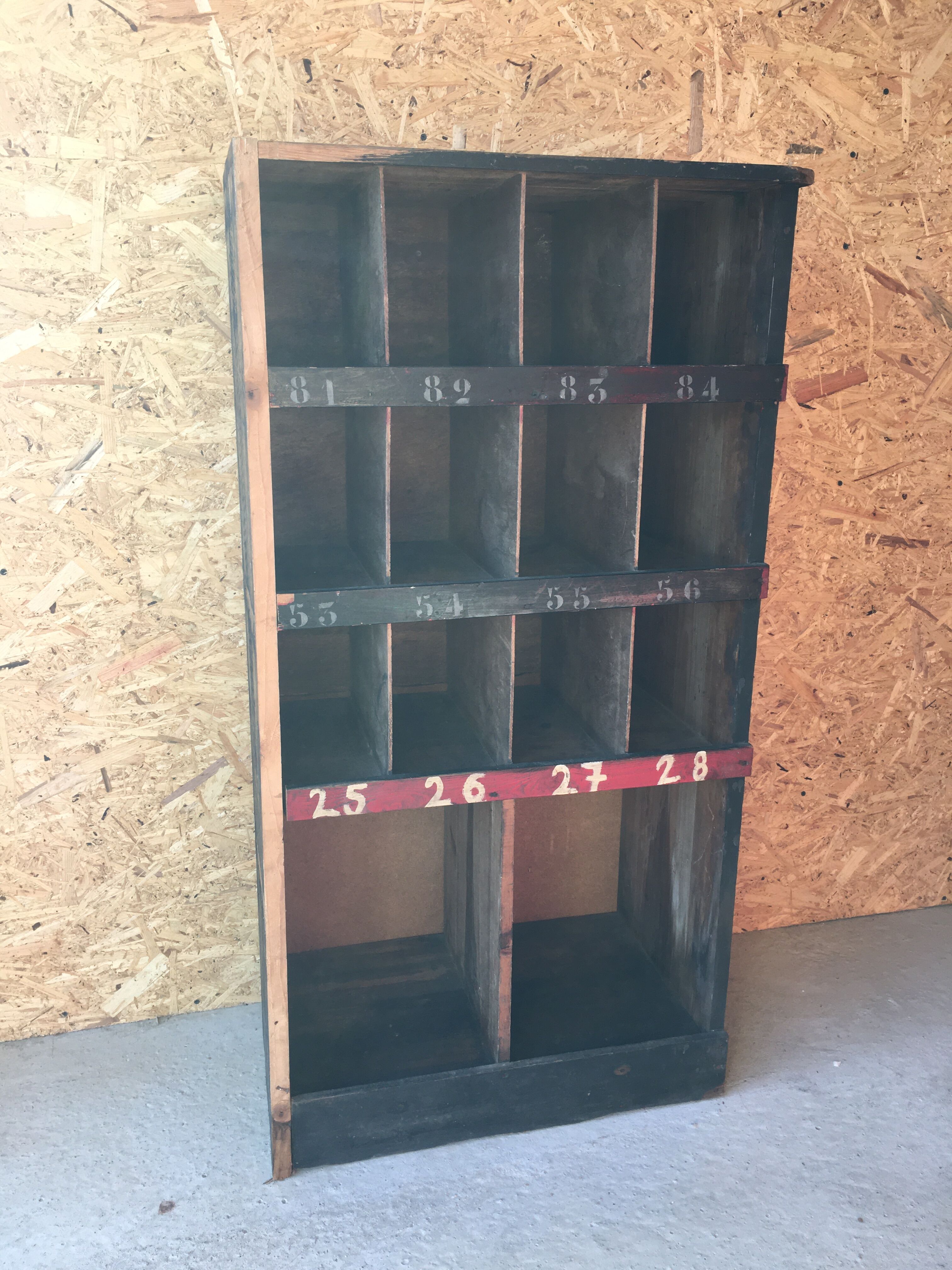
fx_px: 1063
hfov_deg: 48.2
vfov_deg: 61.7
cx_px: 476
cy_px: 635
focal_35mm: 29
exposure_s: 1/100
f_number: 2.2
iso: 32
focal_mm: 4.15
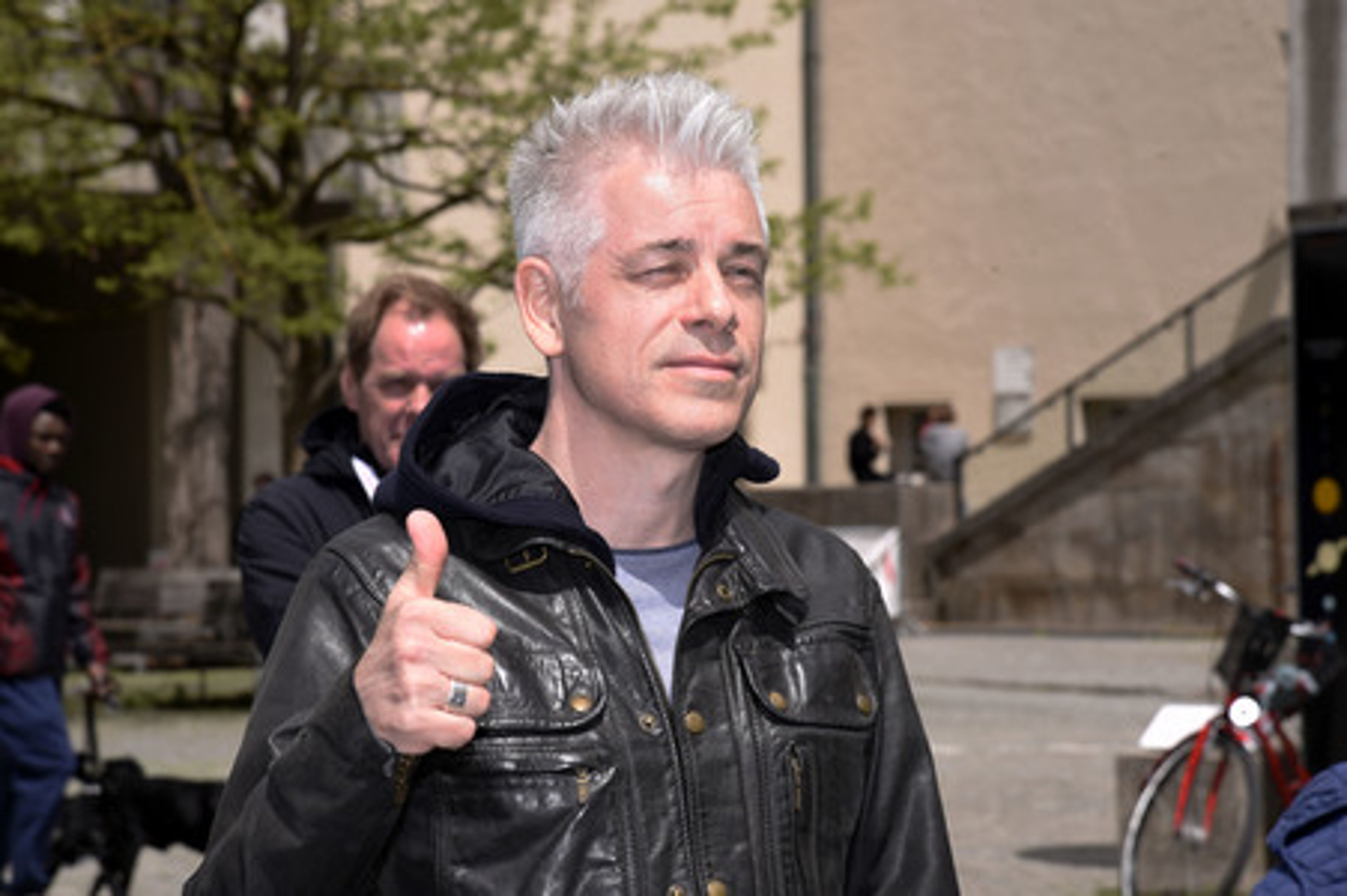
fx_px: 4487
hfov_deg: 17.1
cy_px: 448
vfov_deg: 11.4
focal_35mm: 120
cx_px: 674
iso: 125
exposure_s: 1/160
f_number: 11
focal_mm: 120
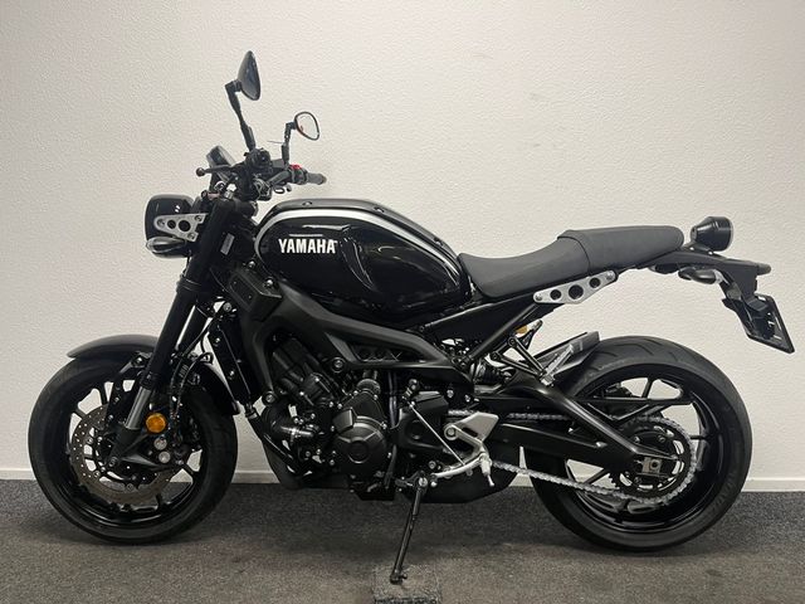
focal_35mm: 26
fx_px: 605
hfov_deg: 67.3
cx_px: 402
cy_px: 302
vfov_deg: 53.1
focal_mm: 5.1
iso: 80
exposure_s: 1/50
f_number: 1.6
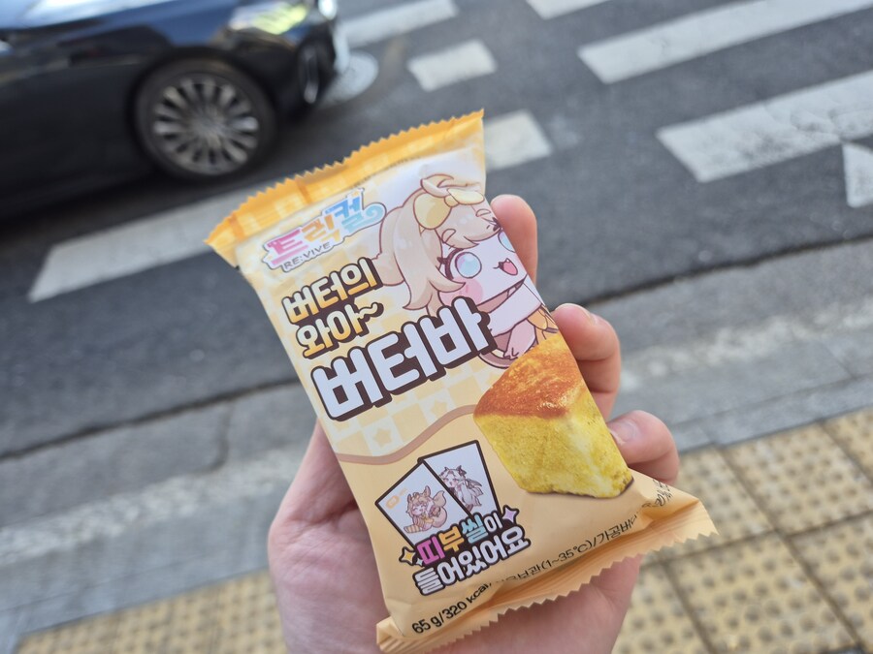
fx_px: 580
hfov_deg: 73.9
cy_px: 327
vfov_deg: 58.9
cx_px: 436
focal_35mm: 23
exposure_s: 1/180
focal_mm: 5.4
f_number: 1.8
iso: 32
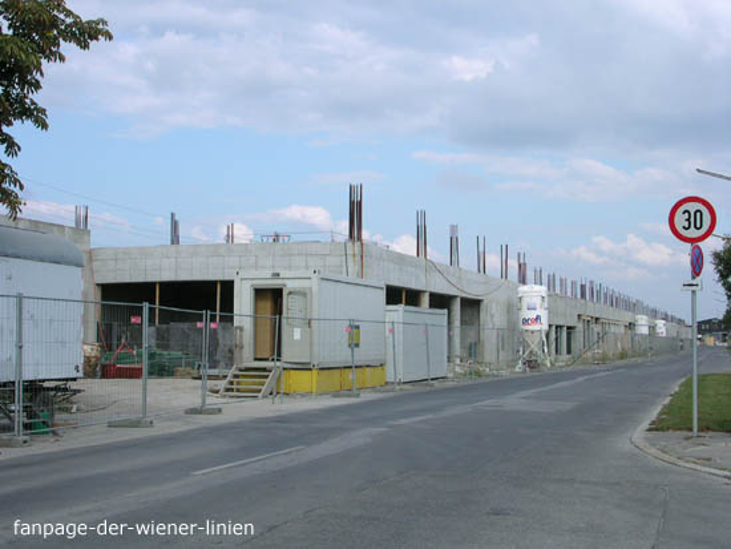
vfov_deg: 29.7
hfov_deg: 38.9
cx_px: 366
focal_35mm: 49
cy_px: 274
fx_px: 1035
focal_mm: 7.5
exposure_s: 1/272
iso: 100
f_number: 5.2
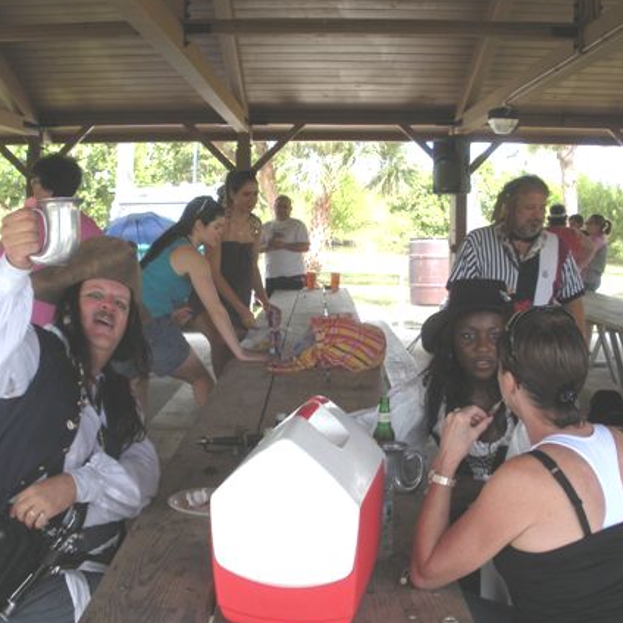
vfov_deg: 35.4
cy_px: 312
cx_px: 307
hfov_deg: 35.4
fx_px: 977
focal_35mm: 48
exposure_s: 1/99.2
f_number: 3.5
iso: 64
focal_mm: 6.3
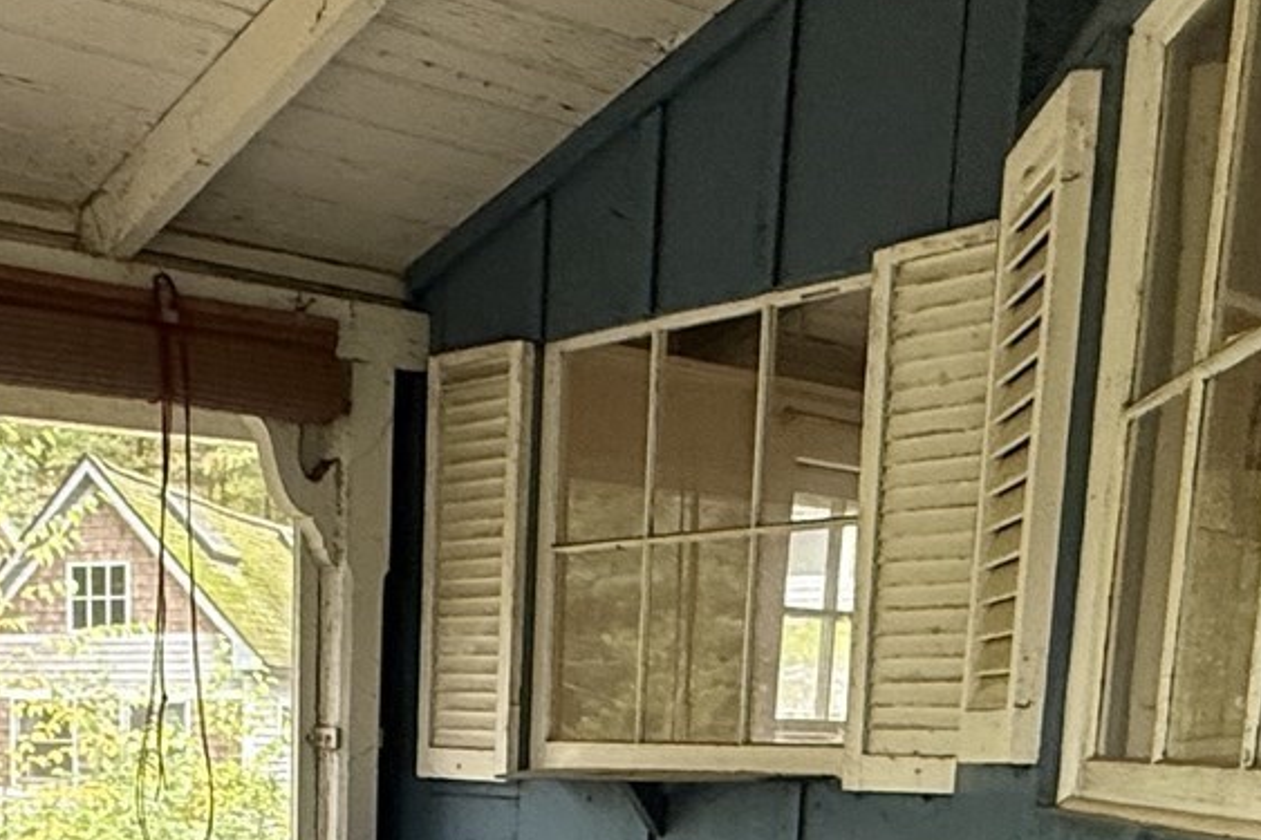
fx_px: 1856
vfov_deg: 22.6
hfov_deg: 36.6
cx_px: 305
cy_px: 1116
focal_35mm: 53
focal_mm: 2.22
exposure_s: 1/60
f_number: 2.2
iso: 250
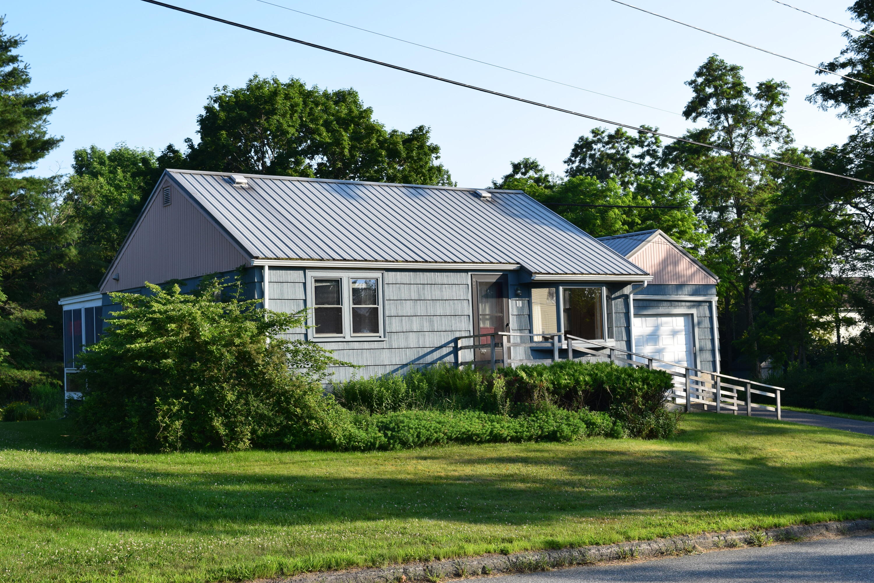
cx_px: 437
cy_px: 292
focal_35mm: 51
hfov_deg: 38.9
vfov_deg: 26.5
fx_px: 1238
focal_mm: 34
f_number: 11
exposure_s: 1/400
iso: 400
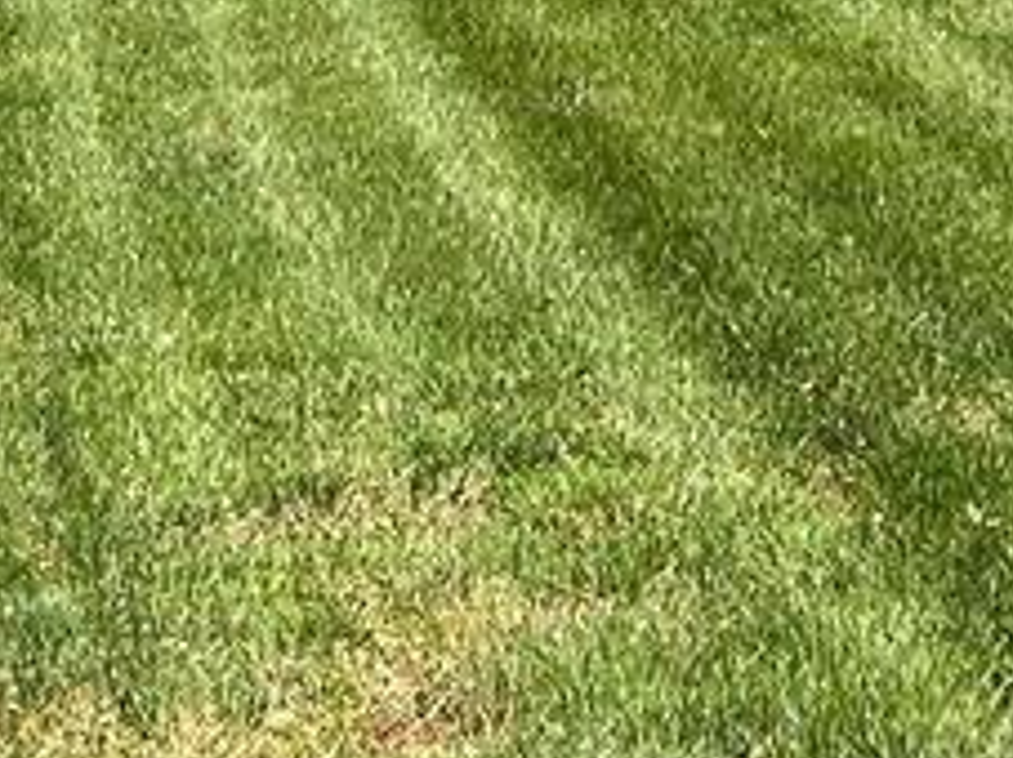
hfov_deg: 12.0
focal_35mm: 165
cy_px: -829
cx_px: 375
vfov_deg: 8.5
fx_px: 4826
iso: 50
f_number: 1.5
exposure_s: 1/2915
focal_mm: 5.7
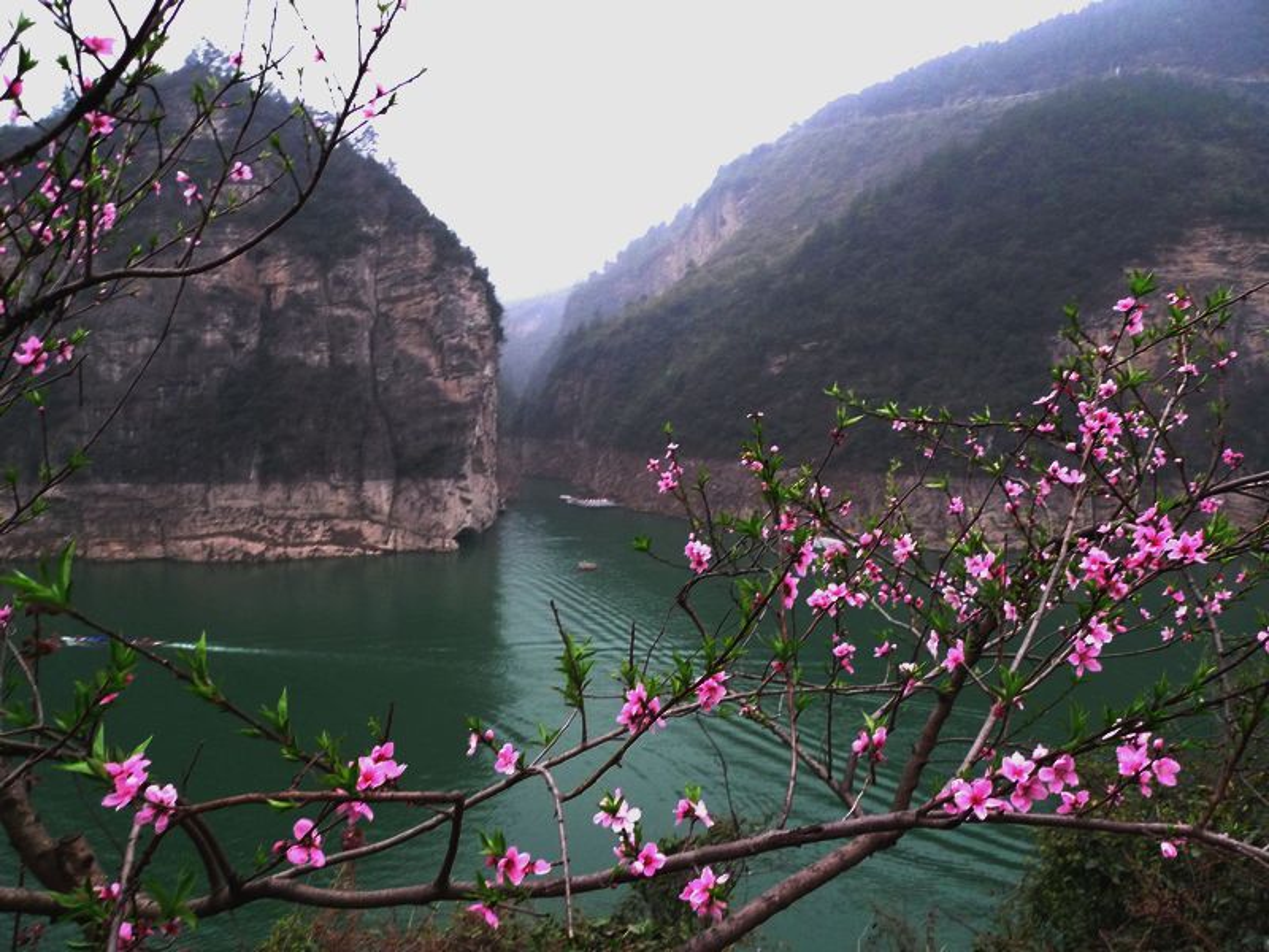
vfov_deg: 56.8
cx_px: 634
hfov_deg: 71.6
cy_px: 476
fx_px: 880
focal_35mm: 24
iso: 400
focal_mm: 5.1
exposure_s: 1/15
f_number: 2
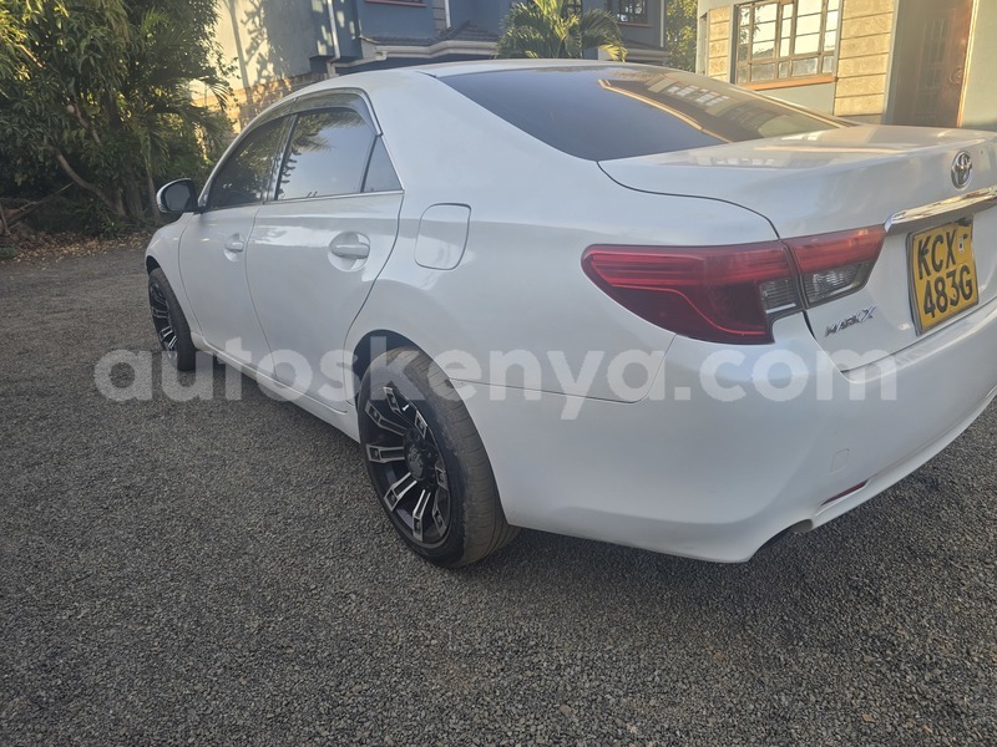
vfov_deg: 58.9
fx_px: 662
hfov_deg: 73.9
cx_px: 498
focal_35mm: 23
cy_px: 374
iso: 20
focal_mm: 6.3
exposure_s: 1/180
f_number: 1.7
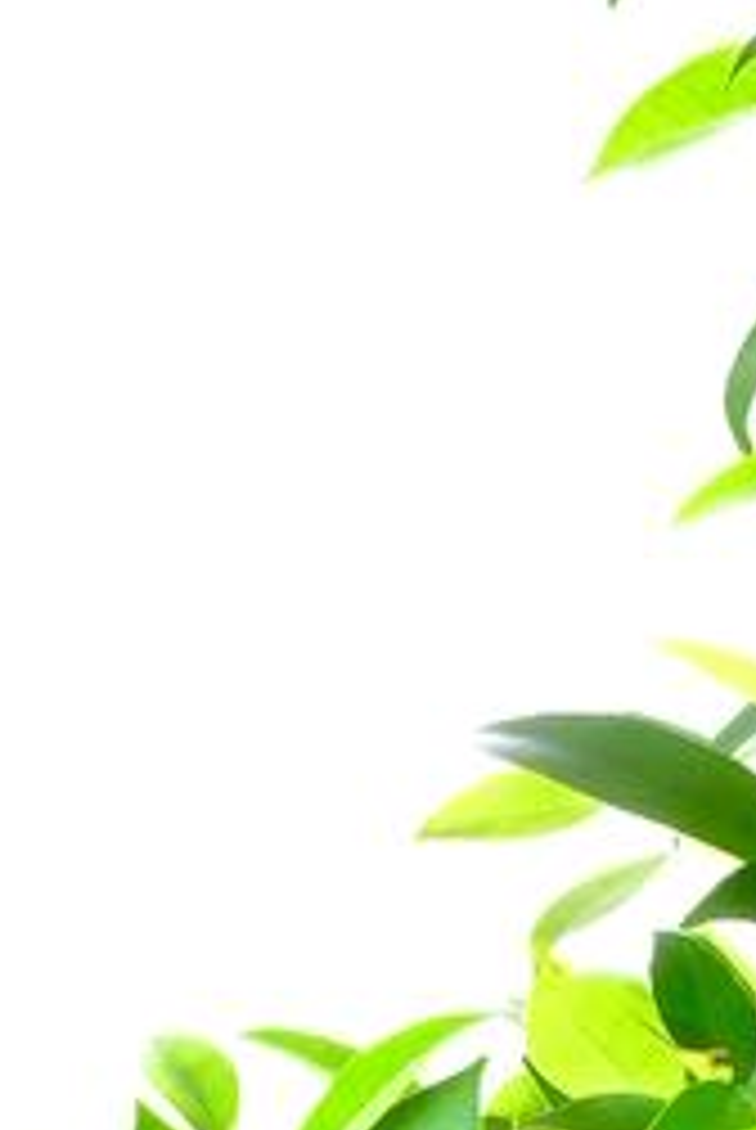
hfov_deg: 4.9
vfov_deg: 7.4
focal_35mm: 275
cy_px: 1567
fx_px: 8638
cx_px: 1701
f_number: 11
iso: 1000
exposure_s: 1/10
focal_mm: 35.8
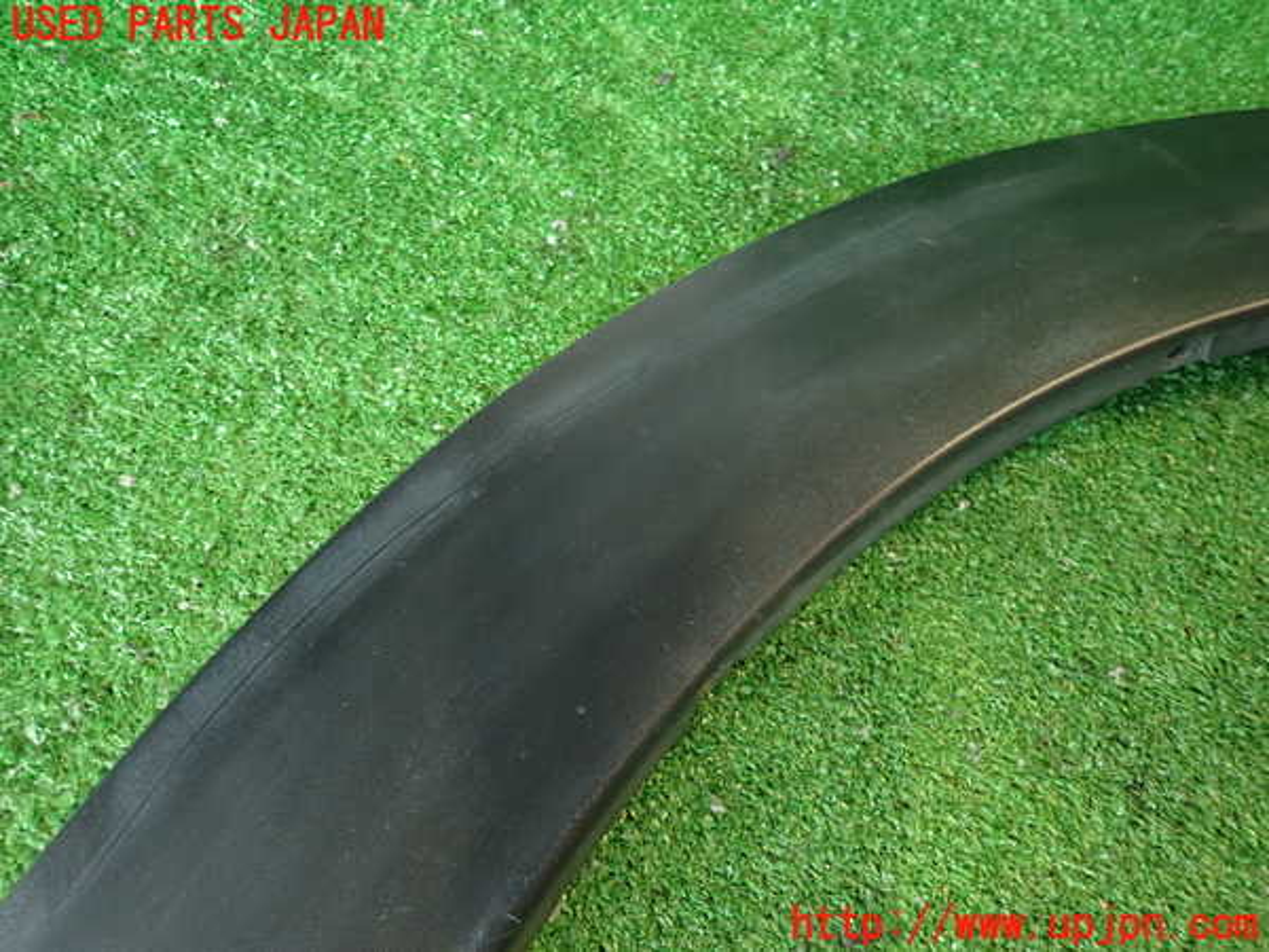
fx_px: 916
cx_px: 634
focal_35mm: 25
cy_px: 476
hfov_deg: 69.4
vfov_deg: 54.9
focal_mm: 4.5
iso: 250
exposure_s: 1/30
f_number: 2
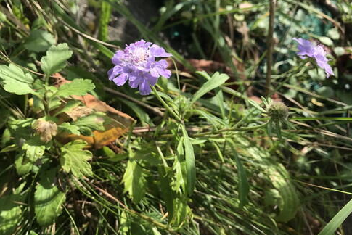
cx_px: 180
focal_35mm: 30
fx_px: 293
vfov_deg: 43.6
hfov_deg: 61.9
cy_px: 103
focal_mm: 3.99
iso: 20
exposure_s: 1/1294
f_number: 1.8
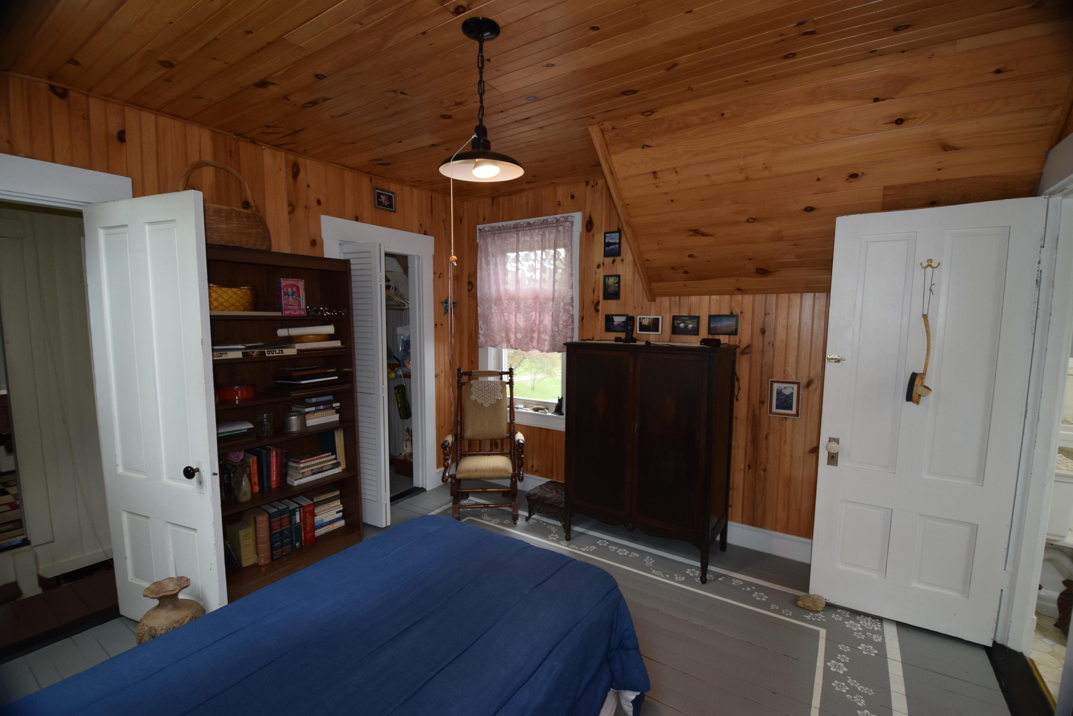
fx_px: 447
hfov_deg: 100.4
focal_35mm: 15
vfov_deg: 77.3
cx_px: 536
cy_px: 358
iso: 800
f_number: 5
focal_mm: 10
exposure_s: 1/100
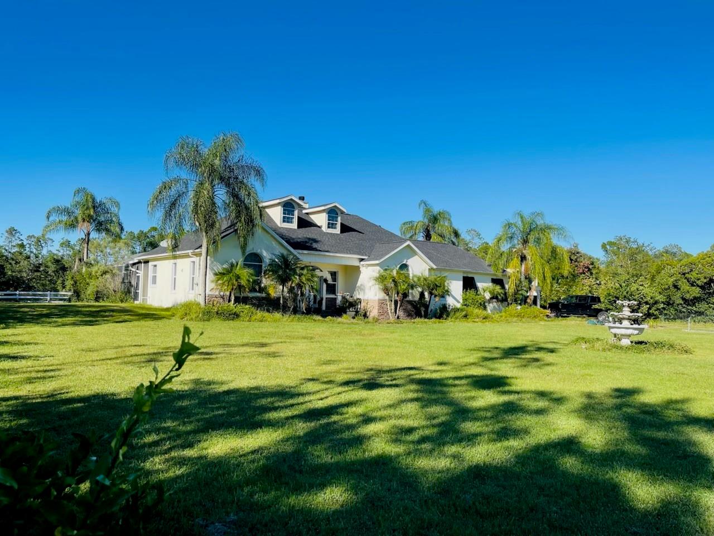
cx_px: 357
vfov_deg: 53.1
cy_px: 268
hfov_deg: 67.3
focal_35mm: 26
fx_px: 536
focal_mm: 5.1
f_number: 1.6
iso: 32
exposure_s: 1/3003
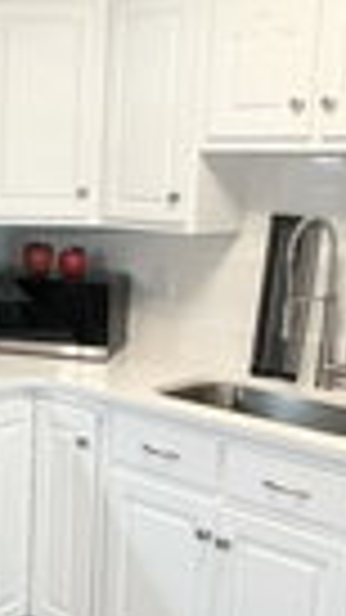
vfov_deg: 39.2
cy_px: 319
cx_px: 0
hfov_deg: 21.8
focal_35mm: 53
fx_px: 865
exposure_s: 1/60
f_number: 1.8
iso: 125
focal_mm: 1.57
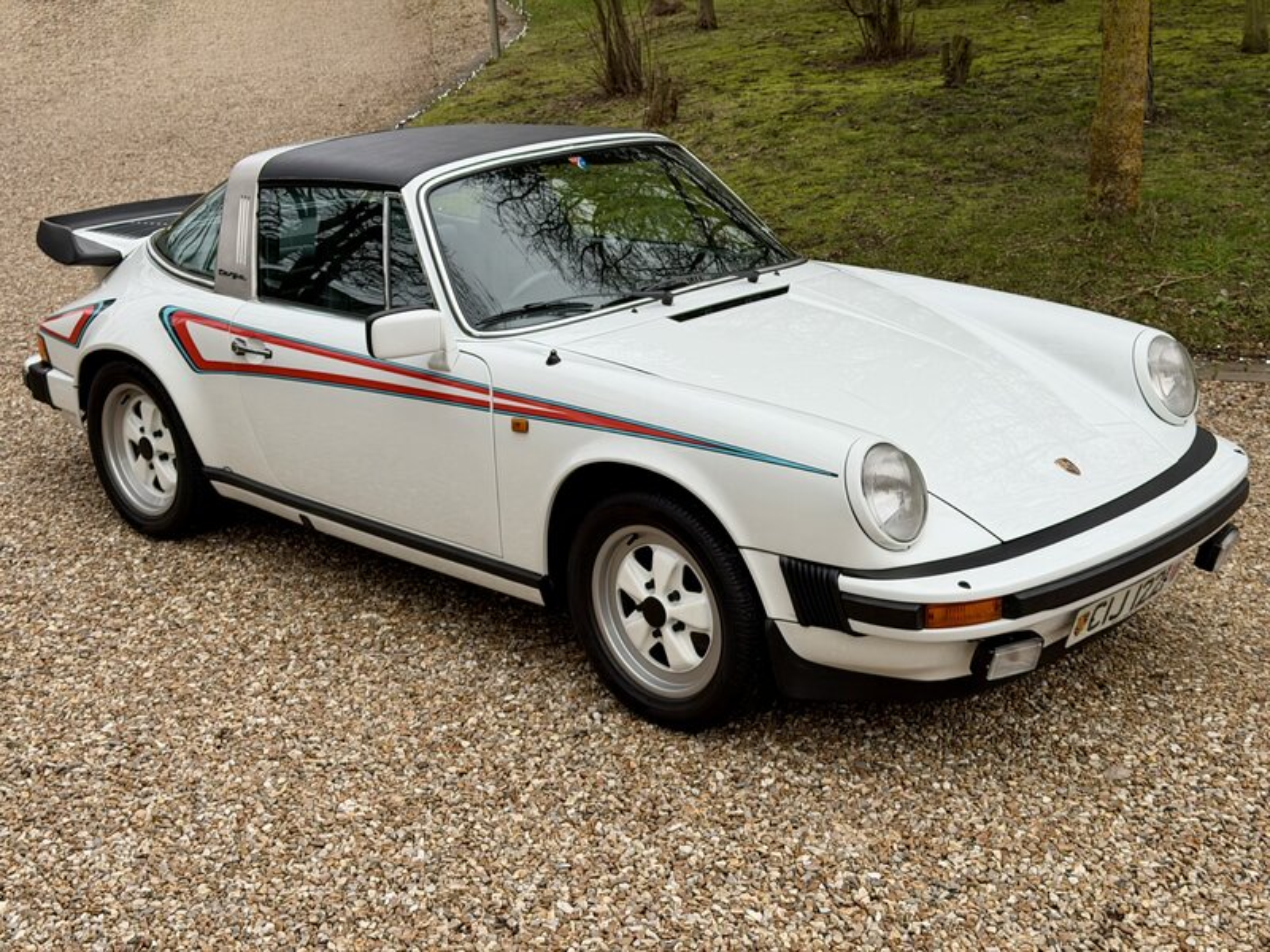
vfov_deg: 30.3
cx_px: 635
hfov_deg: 39.7
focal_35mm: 48
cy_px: 476
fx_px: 1761
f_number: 1.78
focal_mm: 6.76
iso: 100
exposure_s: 1/88
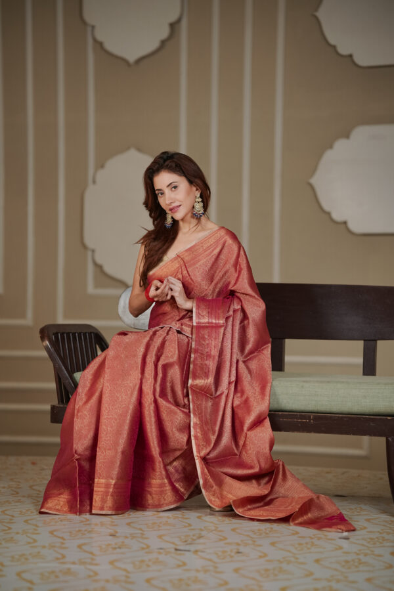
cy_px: 296
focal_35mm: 85
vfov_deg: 23.9
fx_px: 1395
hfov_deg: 16.1
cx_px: 197
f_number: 2
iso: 250
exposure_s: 1/1000
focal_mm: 85
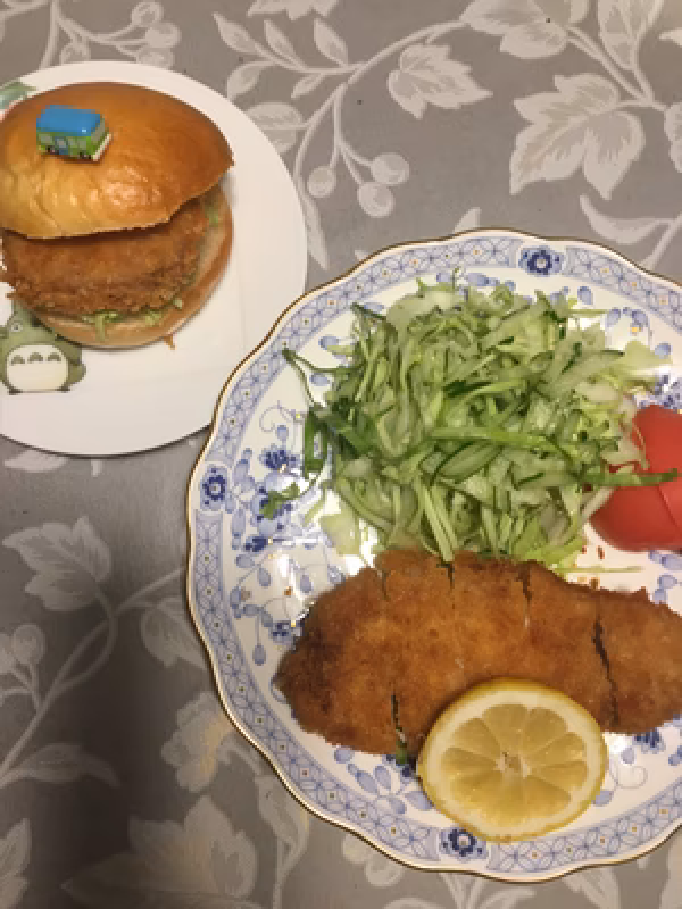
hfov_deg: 48.2
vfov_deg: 61.7
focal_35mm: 29
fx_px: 762
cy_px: 454
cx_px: 341
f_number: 2.2
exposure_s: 1/30
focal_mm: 4.15
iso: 50
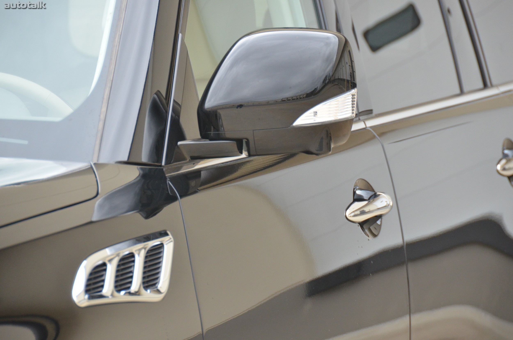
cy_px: 170
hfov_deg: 6.9
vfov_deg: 4.6
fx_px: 4266
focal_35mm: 300
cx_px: 256
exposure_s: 1/500
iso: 1250
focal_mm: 200
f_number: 5.6
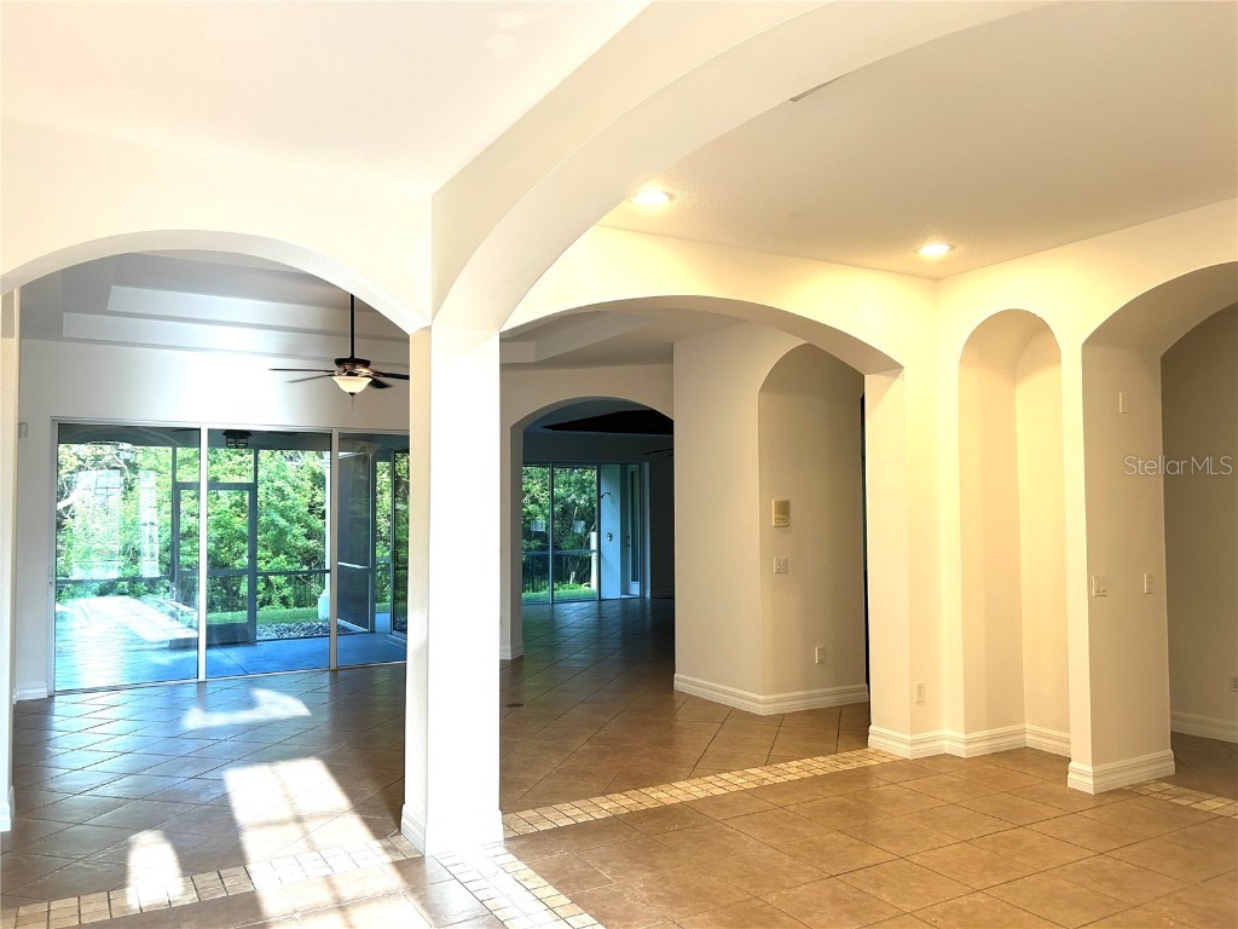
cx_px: 619
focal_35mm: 26
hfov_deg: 67.3
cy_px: 464
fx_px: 930
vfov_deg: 53.1
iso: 64
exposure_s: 1/120
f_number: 1.5
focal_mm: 5.7
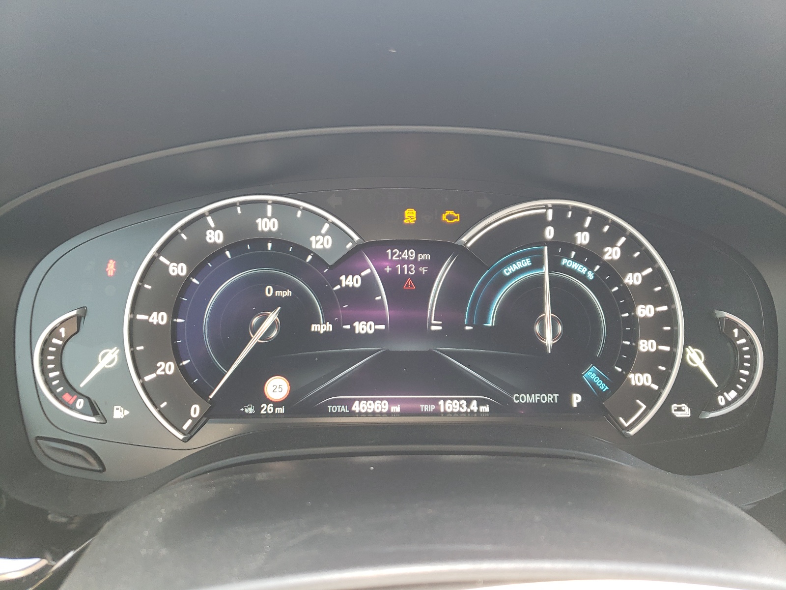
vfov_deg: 53.1
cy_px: 295
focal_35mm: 26
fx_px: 590
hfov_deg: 67.3
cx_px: 393
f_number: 1.5
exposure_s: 1/50
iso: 82
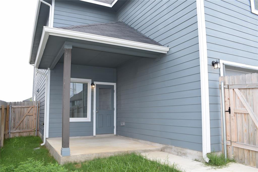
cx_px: 129
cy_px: 86
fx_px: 215
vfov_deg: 43.6
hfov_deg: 61.9
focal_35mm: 30
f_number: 8
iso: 400
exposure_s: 1/250
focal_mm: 20
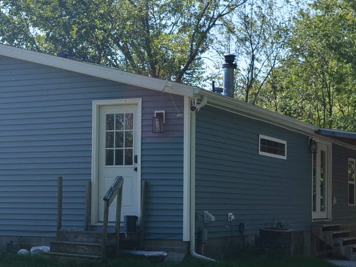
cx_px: 204
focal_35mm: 85
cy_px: 173
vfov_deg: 17.3
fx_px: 874
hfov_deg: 23.0
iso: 200
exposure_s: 1/200
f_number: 7.1
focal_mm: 22
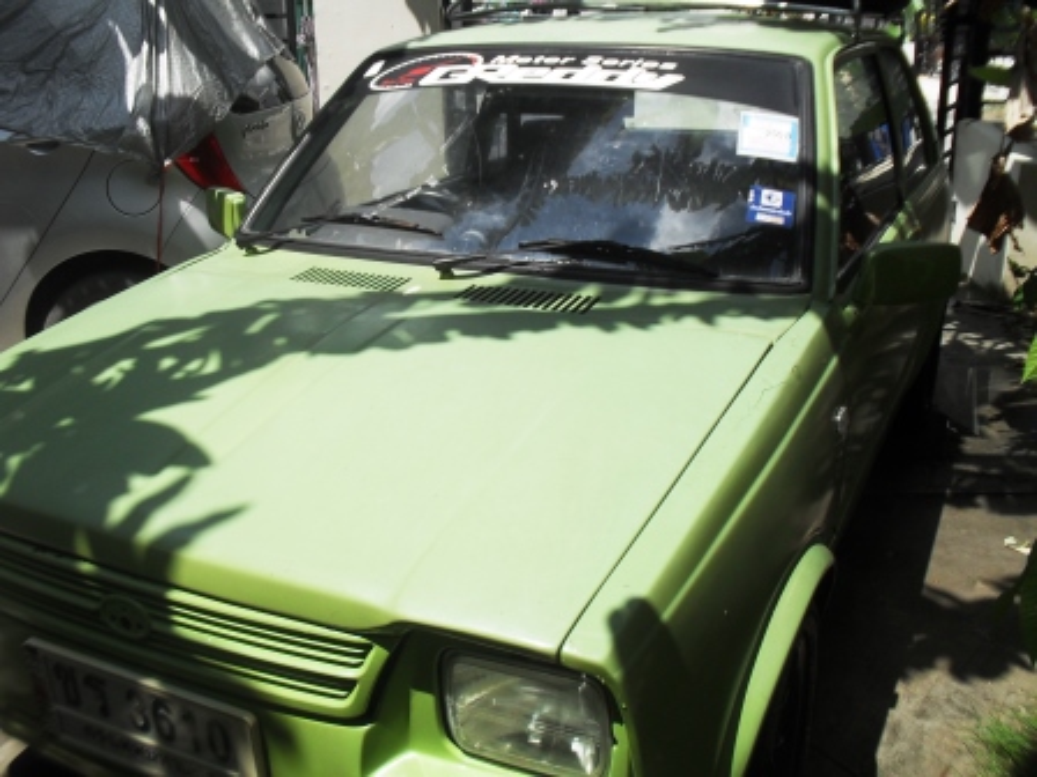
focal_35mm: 35
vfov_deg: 40.7
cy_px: 388
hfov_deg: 52.6
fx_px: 1049
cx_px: 518
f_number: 8.4
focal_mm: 6.3
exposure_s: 1/250
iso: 100
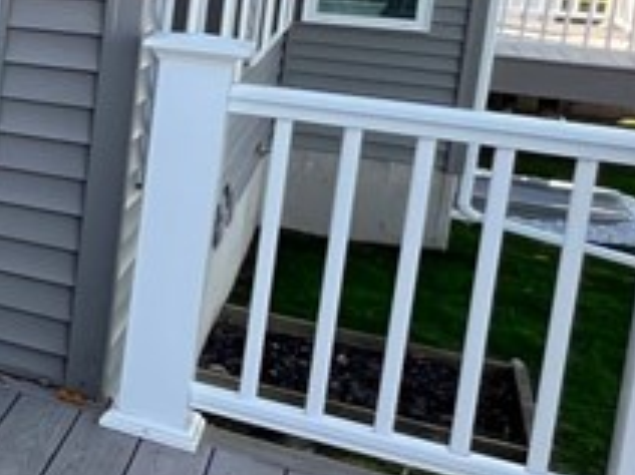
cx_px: -731
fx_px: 1155
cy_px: -6
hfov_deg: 17.5
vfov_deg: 22.3
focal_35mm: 63
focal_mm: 1.57
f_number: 1.8
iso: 32
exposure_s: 1/200
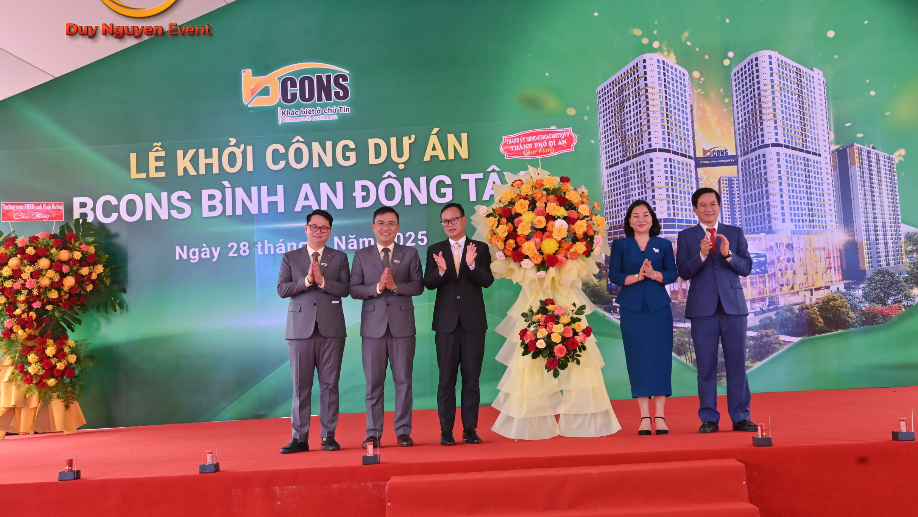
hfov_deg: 48.3
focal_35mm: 42
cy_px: 204
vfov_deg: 28.3
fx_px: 1022
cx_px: 478
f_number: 5.6
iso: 400
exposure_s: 1/125
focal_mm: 38
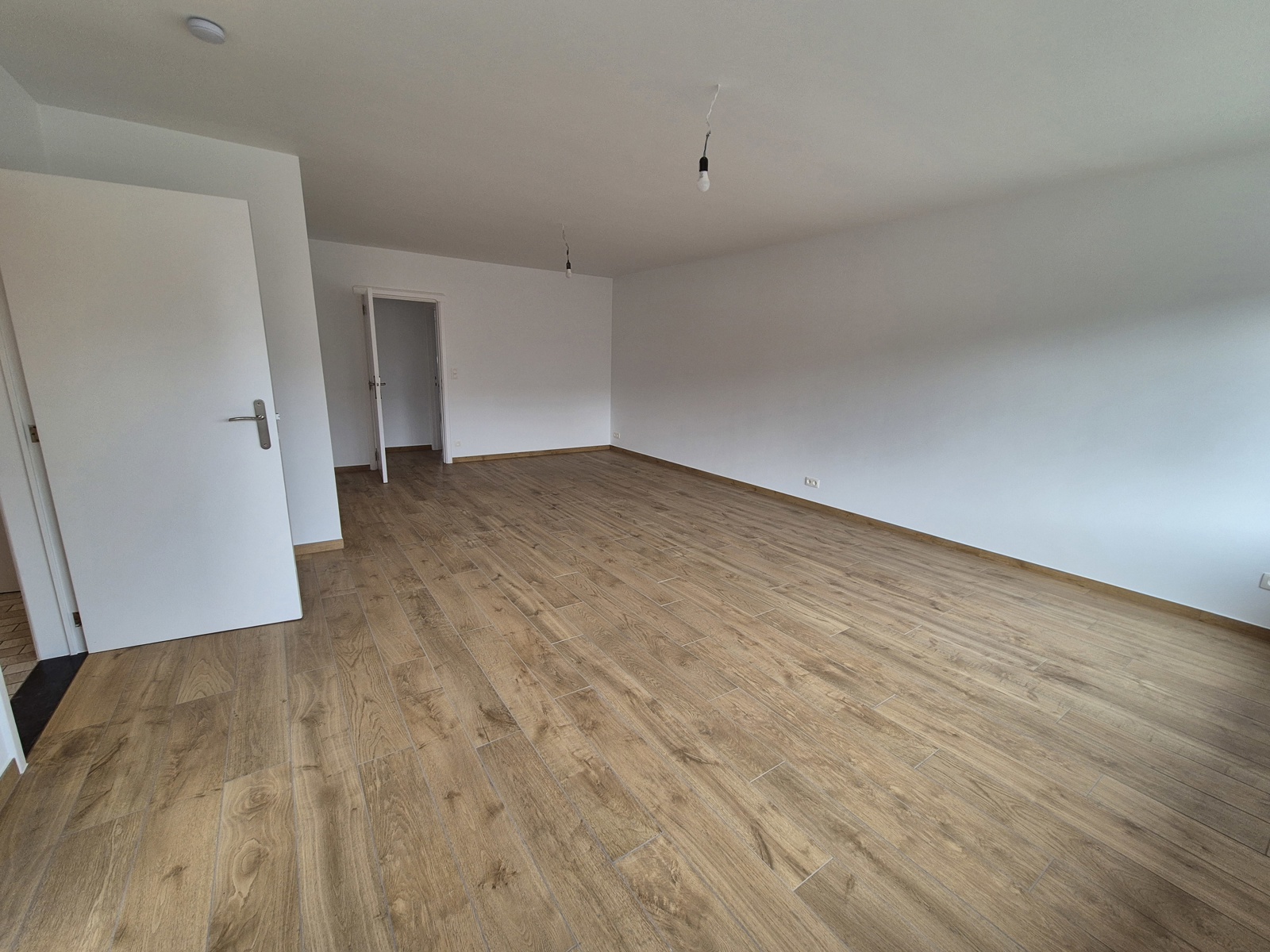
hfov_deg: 106.2
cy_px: 476
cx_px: 635
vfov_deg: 89.9
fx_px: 477
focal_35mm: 13
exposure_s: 1/101
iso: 50
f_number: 2.2
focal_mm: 2.2
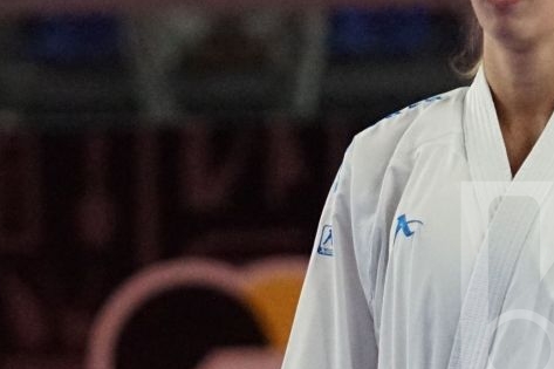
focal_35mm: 857
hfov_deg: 2.4
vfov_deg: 1.6
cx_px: 173
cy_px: 288
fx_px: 13183
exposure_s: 1/2000
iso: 3200
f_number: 3.2
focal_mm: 150
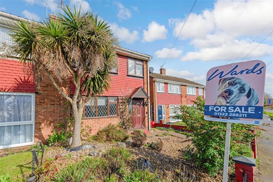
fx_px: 106
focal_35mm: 14
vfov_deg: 81.2
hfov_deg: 104.2
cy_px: 91
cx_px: 136
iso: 400
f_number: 8
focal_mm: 14
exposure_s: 1/640
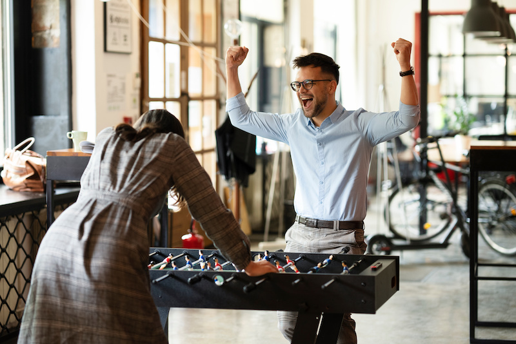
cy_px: 172
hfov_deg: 23.9
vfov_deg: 16.1
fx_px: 1219
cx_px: 258
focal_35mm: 85
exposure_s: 1/100
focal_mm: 85
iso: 500
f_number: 2
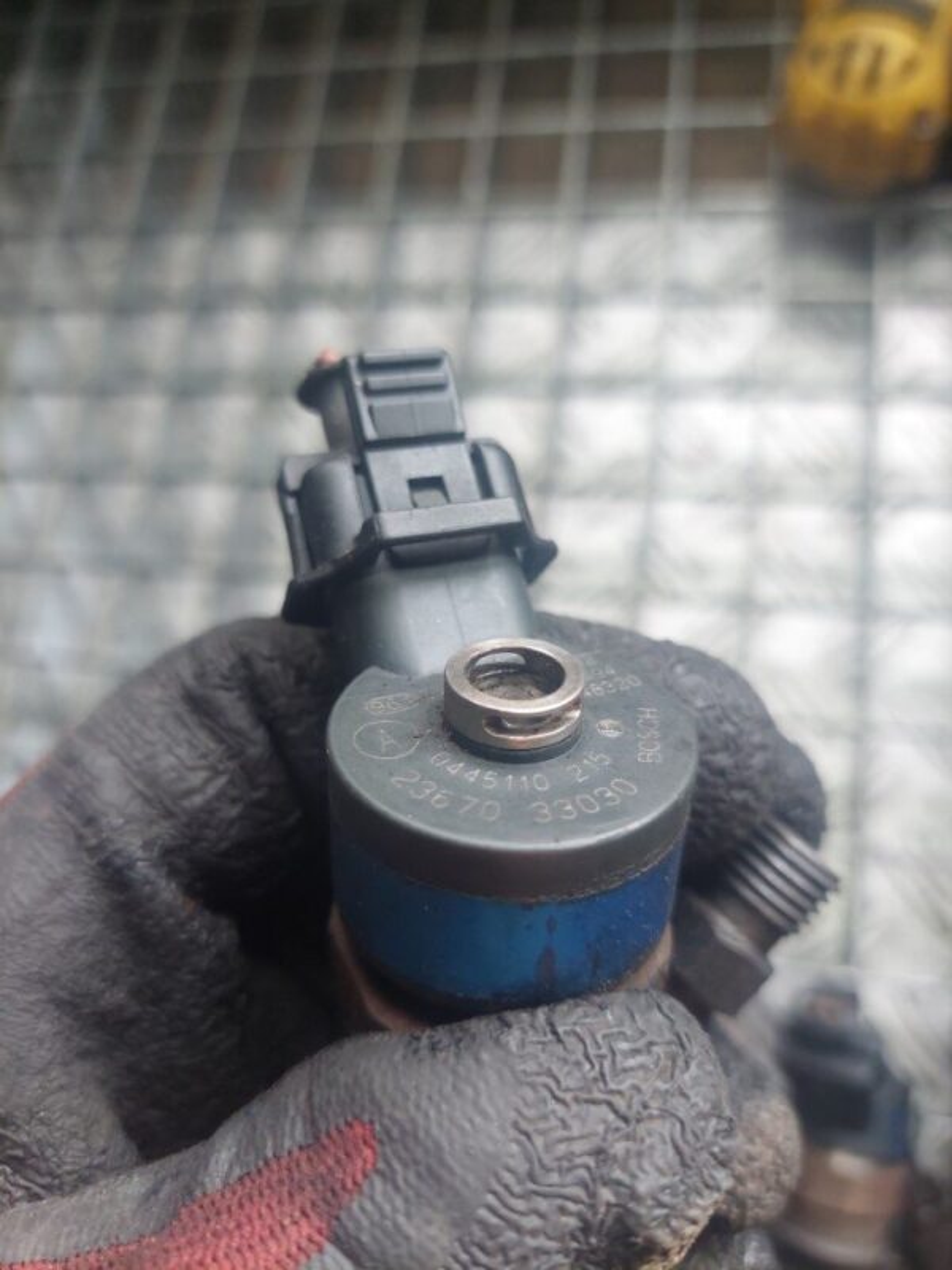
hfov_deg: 54.9
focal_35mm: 25
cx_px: 476
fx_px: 917
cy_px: 635
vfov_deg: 69.4
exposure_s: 1/100
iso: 160
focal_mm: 5.23
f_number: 1.8
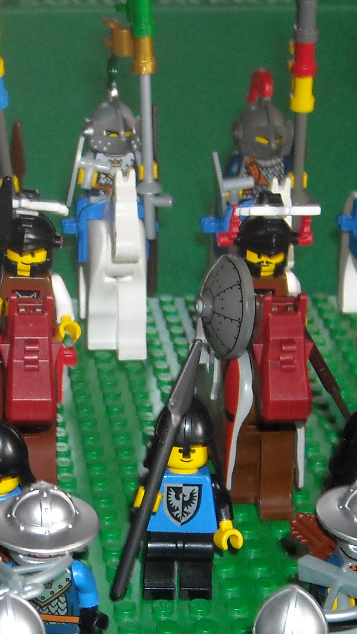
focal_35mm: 99
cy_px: 422
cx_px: 3
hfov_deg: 12.1
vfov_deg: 21.5
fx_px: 1665
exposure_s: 1/60
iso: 200
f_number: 3.1
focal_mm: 7.1
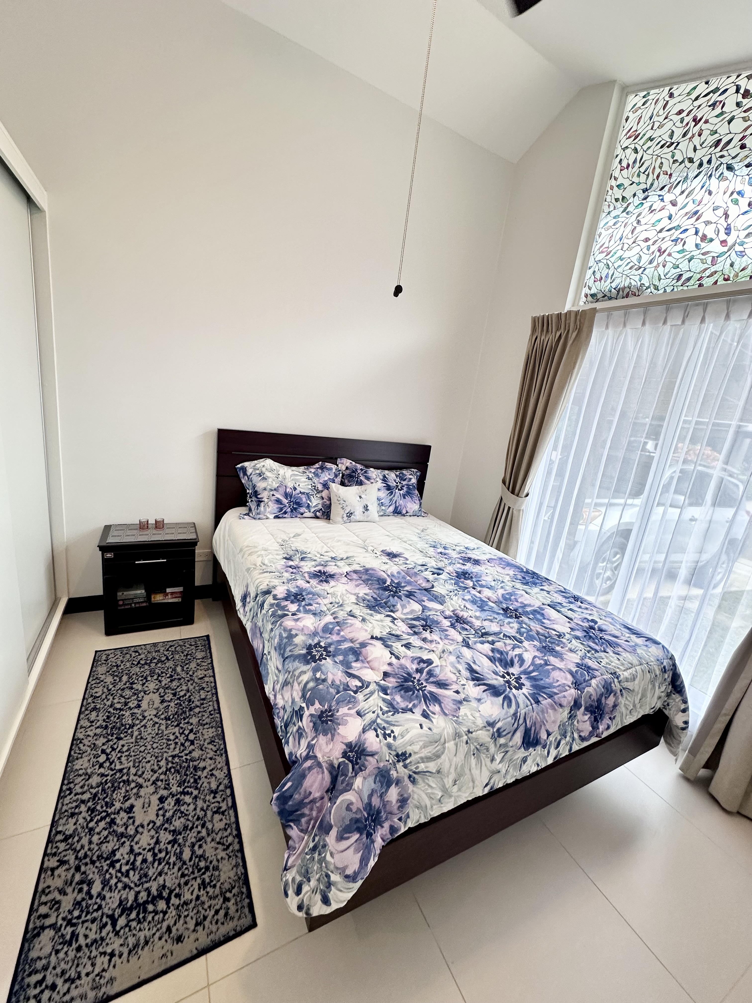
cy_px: 502
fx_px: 406
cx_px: 376
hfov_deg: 85.7
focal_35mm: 14
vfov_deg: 102.1
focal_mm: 2.22
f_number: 2.2
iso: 100
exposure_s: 1/99
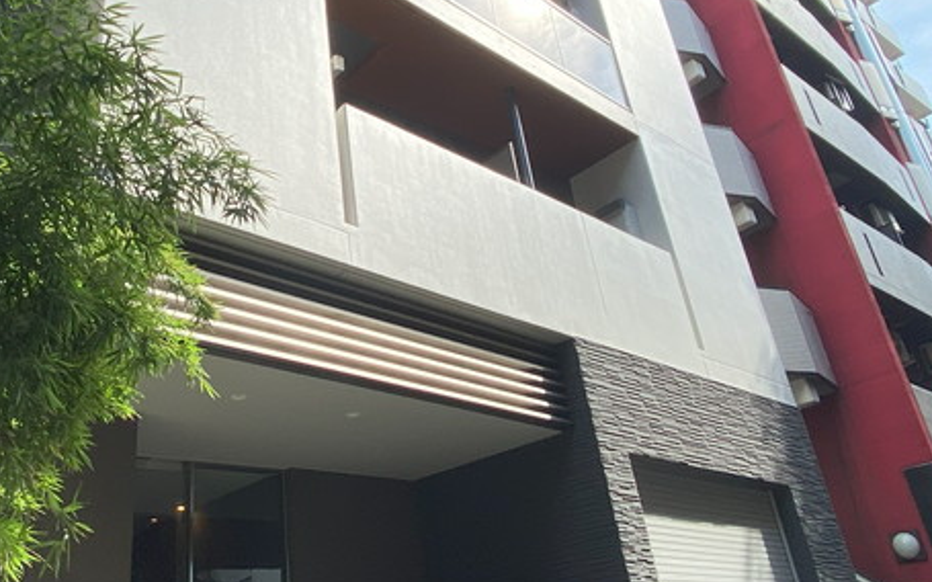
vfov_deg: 40.5
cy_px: 250
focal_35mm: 31
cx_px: 311
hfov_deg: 59.8
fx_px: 787
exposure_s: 1/675
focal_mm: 1.54
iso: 20
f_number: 2.4
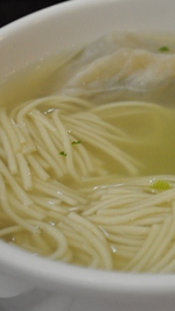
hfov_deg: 8.8
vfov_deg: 15.7
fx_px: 1131
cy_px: 142
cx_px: 172
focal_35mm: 137
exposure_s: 1/30
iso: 1600
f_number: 5.6
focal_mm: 52
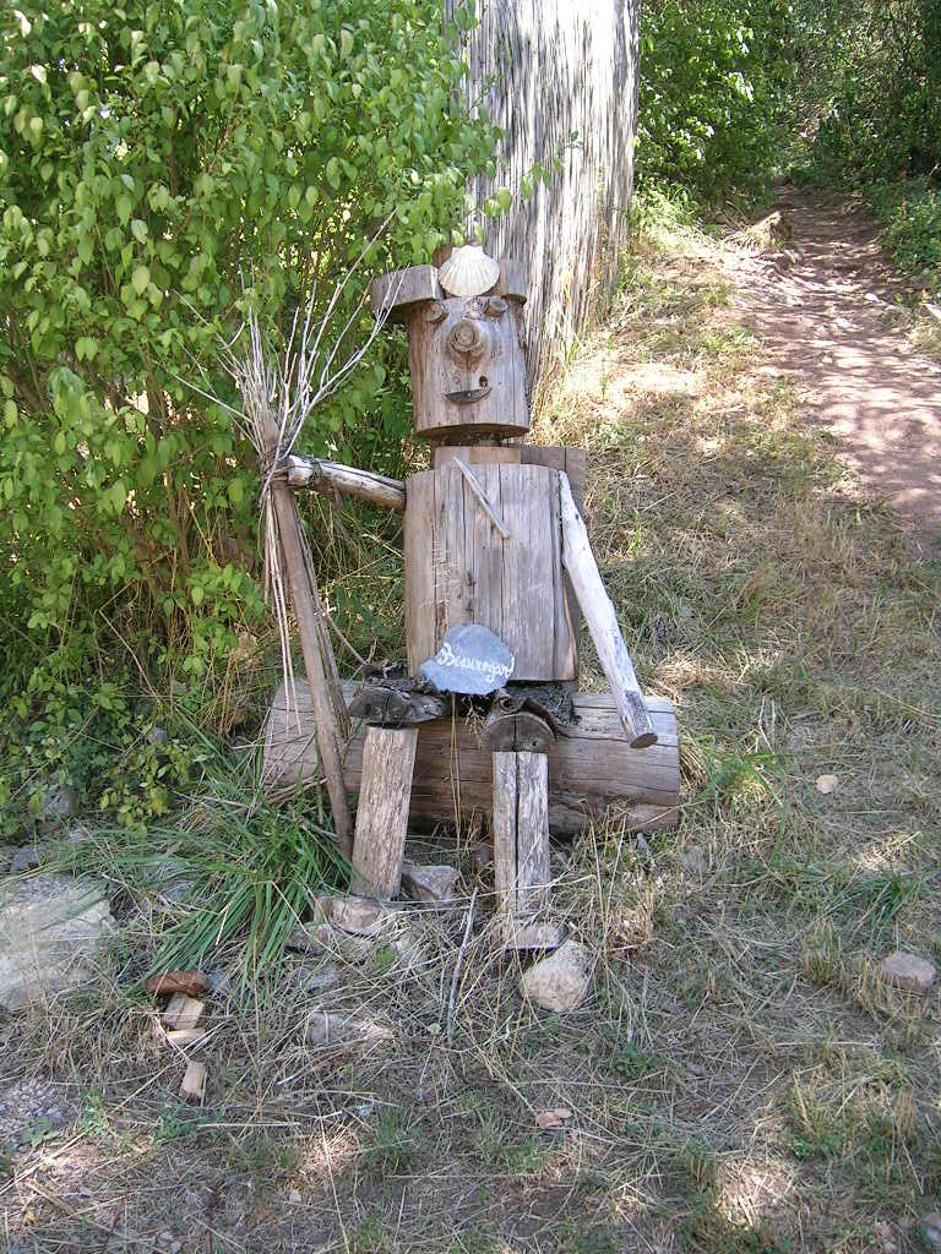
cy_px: 627
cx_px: 470
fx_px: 1269
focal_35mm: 35
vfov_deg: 52.6
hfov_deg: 40.7
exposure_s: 1/109
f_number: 2.8
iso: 50
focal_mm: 5.4
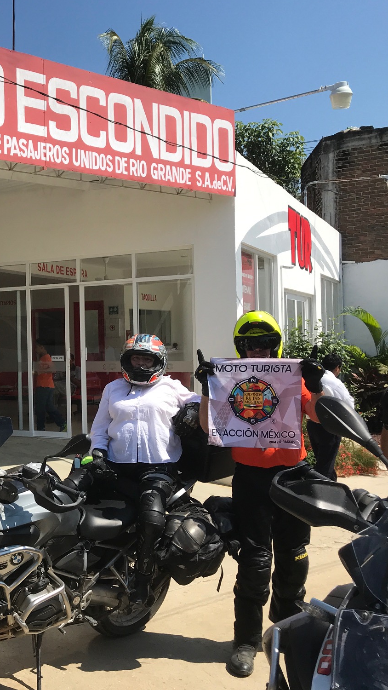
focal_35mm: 41
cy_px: 343
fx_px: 750
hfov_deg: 27.3
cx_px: -5
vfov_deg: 49.4
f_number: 1.8
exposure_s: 1/2398
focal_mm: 3.99
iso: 20
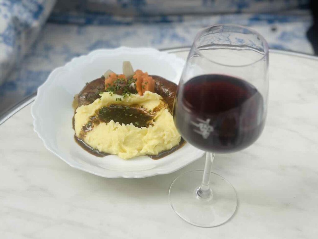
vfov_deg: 30.3
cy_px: 120
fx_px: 441
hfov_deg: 39.7
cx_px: 159
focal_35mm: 48
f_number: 1.78
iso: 80
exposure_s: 1/864
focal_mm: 6.86
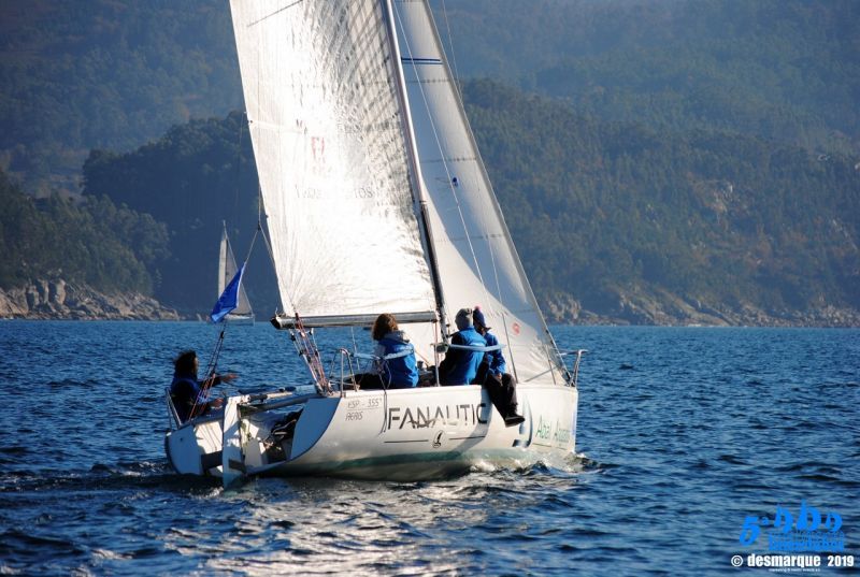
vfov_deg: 7.4
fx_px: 4488
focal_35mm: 188
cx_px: 430
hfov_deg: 10.9
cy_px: 288
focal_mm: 125
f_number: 6.3
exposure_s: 1/640
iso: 100
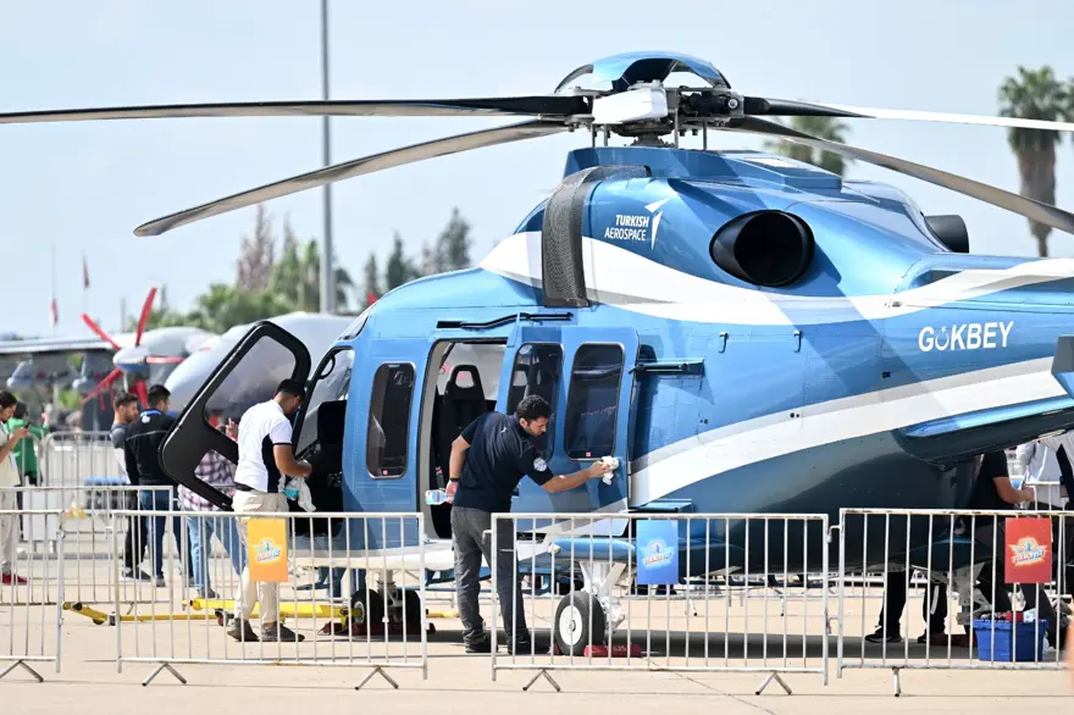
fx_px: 7813
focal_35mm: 262
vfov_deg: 5.2
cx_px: 537
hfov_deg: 7.9
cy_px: 358
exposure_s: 1/3200
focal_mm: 175
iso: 200
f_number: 2.8
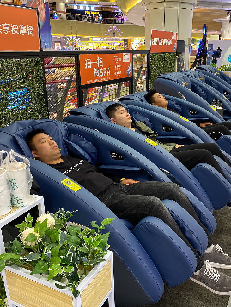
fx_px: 285
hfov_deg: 43.9
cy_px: 156
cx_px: 141
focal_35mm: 32
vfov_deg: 56.8
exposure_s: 1/50
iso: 200
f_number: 1.8
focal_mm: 4.2
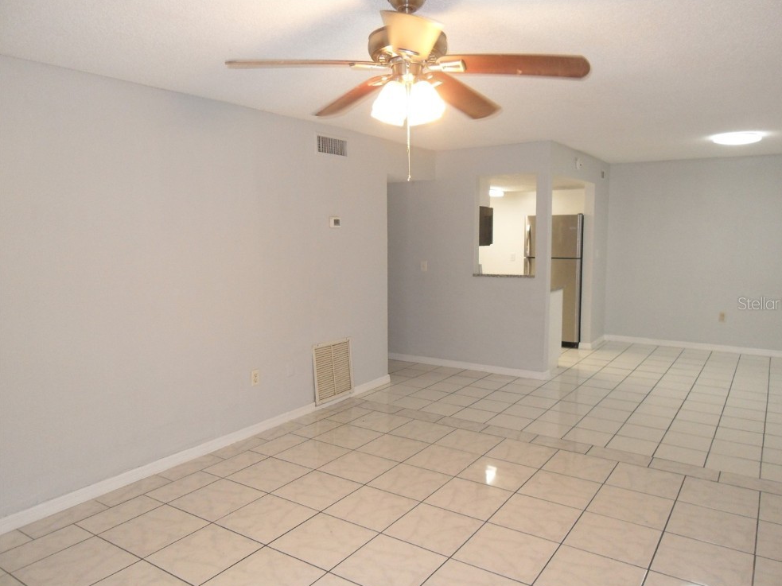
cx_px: 406
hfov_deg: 69.4
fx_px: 565
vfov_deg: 54.9
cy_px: 303
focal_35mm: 25
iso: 240
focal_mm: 4.3
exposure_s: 1/45
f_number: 2.8
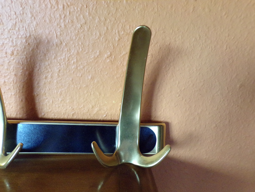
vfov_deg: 56.8
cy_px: 96
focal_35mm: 24
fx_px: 177
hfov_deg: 71.6
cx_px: 128
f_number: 3
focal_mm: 4.3
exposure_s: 1/17
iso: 663
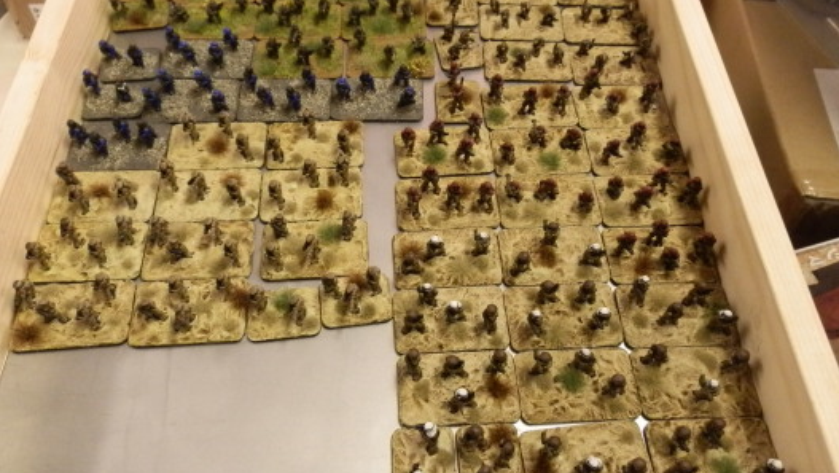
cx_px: 425
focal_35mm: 31
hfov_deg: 62.6
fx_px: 690
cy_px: 229
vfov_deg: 37.8
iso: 400
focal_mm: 5
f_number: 3.1
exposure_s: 1/30
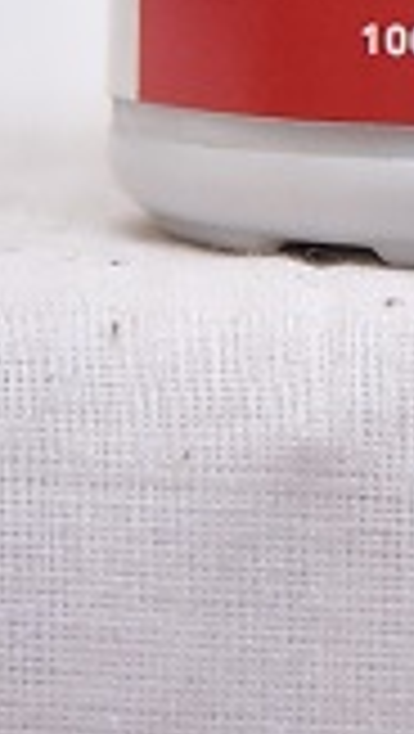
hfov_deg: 3.4
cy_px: -360
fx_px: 6891
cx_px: 495
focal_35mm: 354
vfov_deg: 6.0
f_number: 4.5
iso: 1600
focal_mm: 105
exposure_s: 1/125
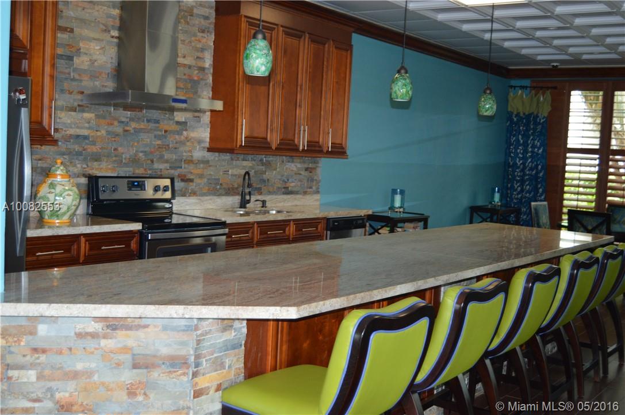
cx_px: 312
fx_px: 728
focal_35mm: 42
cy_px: 208
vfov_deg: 31.8
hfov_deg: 46.4
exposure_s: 1/60
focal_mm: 28
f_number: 4
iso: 720
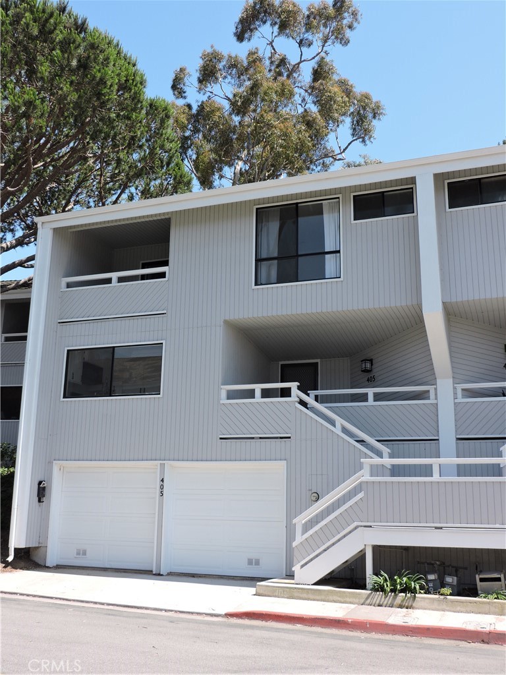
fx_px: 682
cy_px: 338
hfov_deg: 40.7
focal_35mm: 35
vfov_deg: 52.6
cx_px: 253
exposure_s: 1/640
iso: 100
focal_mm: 6.2
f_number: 3.3
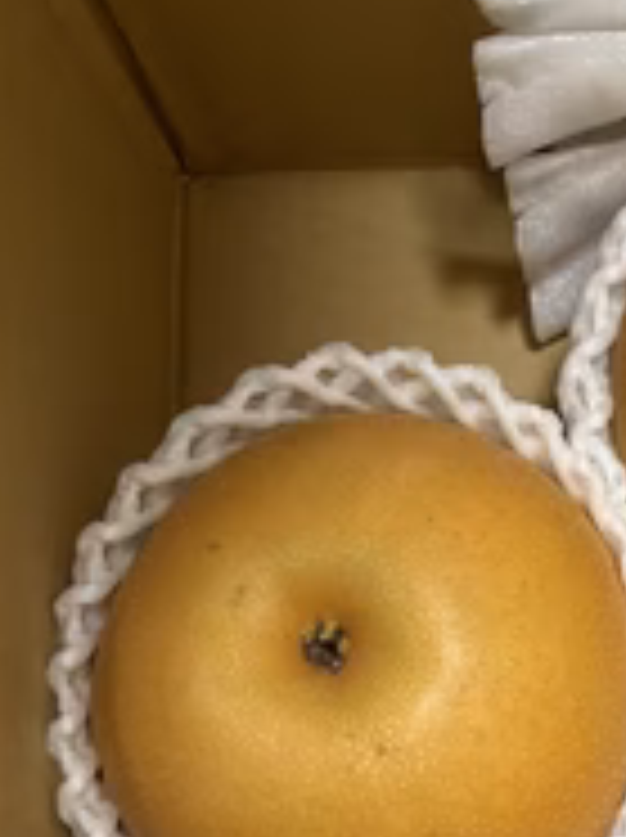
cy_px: 855
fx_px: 1353
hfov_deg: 24.6
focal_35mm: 56
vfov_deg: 31.5
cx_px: 649
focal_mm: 5.7
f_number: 1.5
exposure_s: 1/60
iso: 125
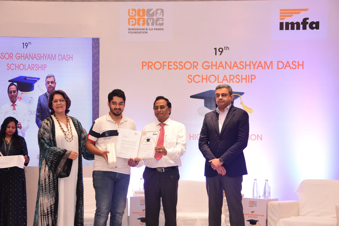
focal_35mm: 87
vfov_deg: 15.7
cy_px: 113
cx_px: 170
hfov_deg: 23.4
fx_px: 819
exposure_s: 1/160
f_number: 5.6
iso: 1600
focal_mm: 58
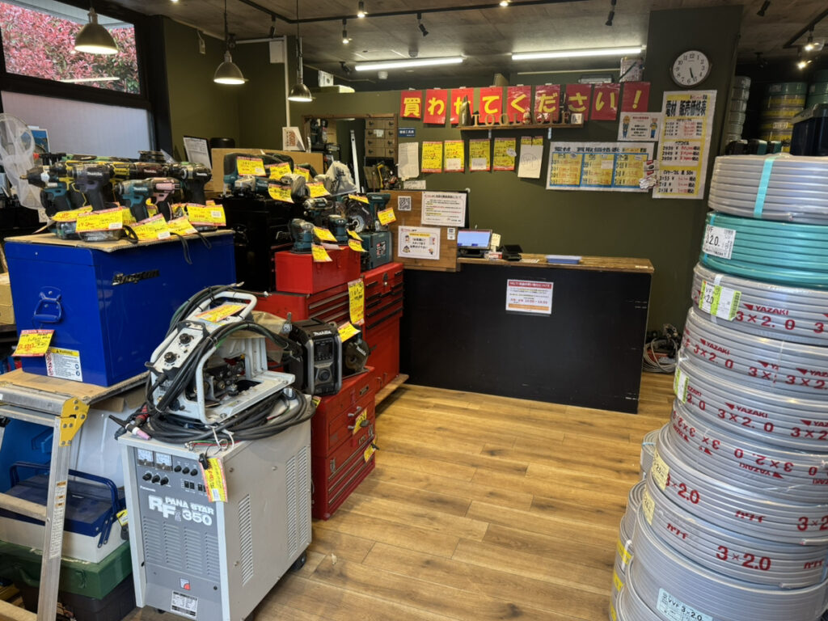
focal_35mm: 24
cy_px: 310
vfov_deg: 56.8
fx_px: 574
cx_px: 414
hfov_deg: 71.6
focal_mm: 6.76
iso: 125
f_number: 1.78
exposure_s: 1/50
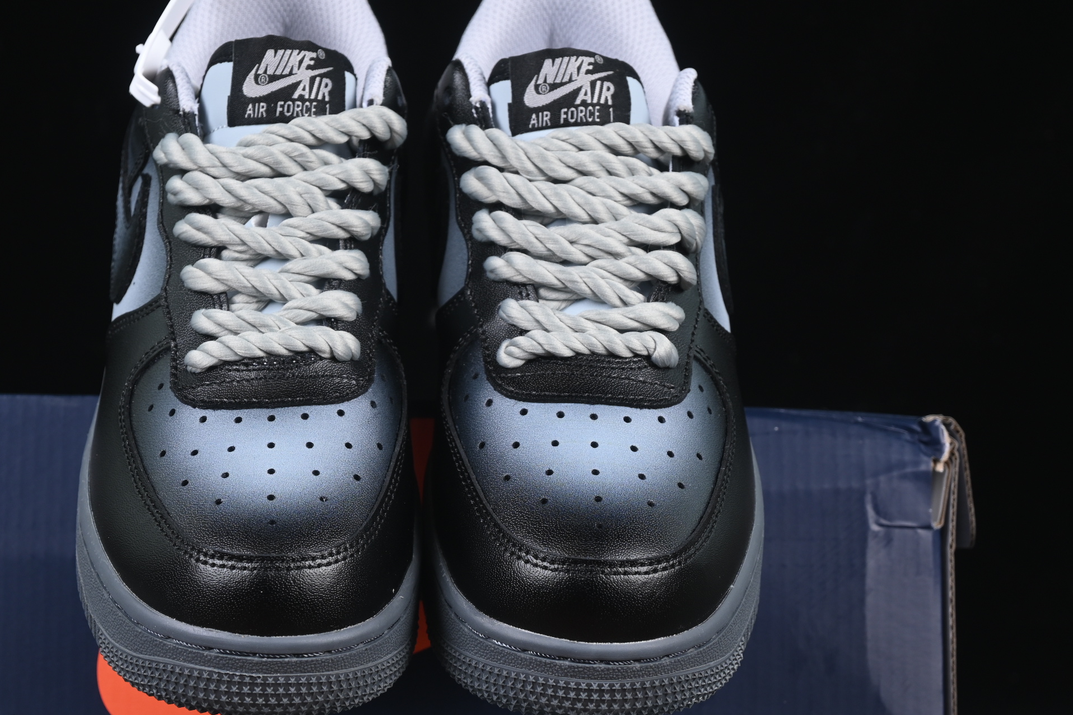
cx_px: 417
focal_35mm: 109
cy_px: 396
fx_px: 3248
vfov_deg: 12.6
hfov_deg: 18.7
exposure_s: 1/60
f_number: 6.3
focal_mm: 50
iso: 160
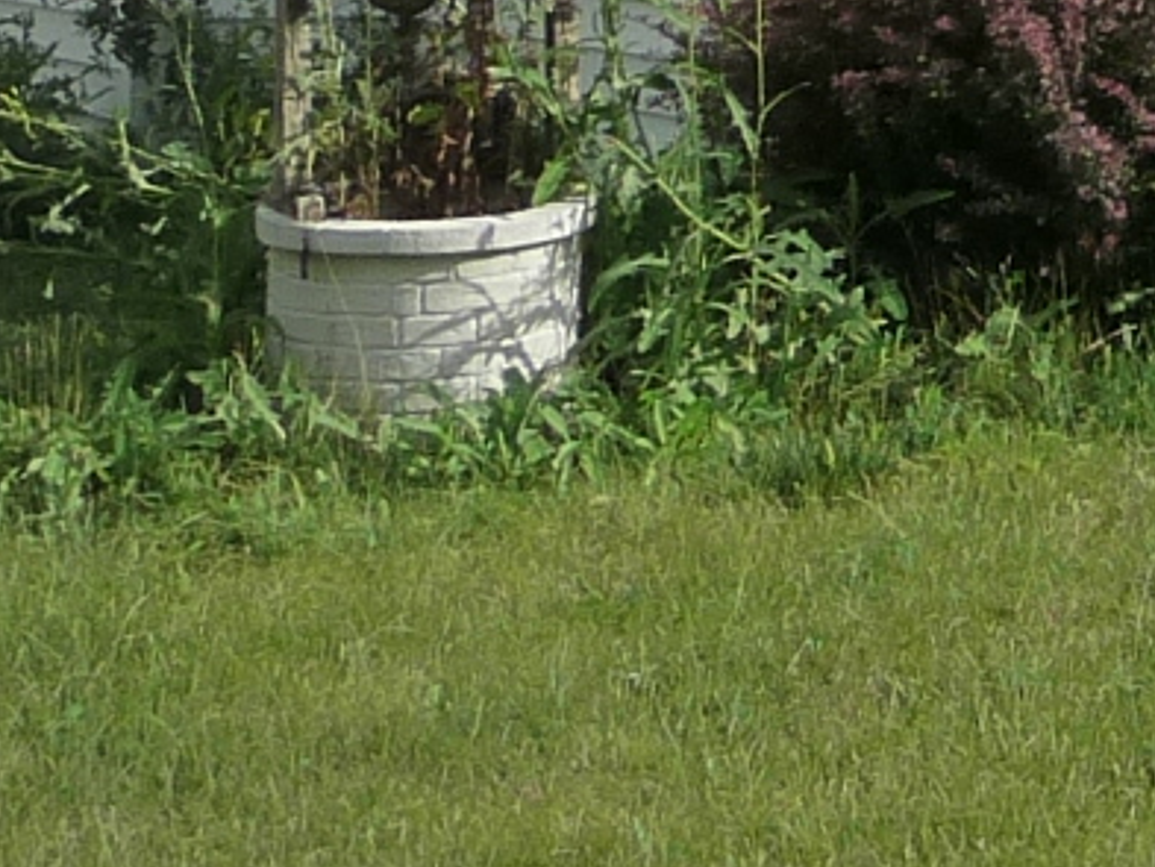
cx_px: 2430
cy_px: -867
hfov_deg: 11.8
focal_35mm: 146
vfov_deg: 9.5
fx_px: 4873
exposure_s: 1/250
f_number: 8
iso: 160
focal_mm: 4.7
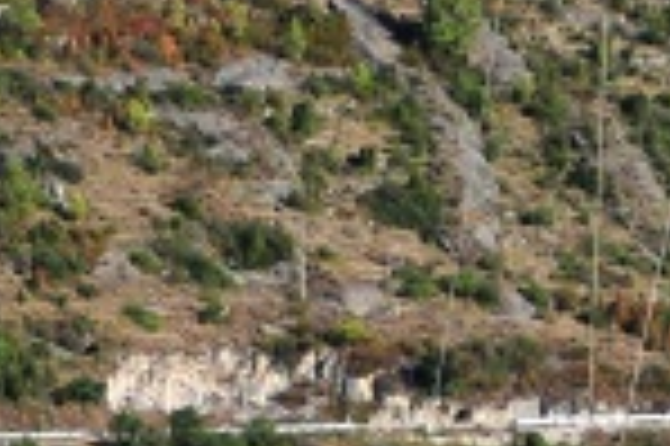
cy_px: 1165
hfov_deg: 2.9
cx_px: 695
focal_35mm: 704
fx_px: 13088
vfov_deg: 1.9
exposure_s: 1/2000
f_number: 4
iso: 250
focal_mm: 70
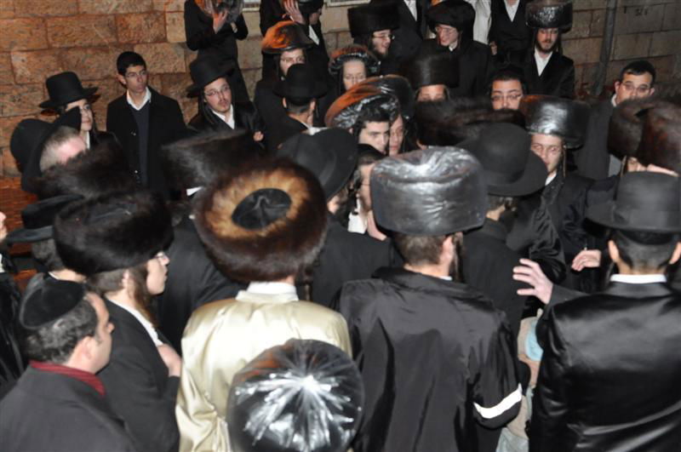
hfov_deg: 42.4
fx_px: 878
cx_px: 340
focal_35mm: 46
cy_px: 226
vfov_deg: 28.9
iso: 2000
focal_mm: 31
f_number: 5
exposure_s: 1/60
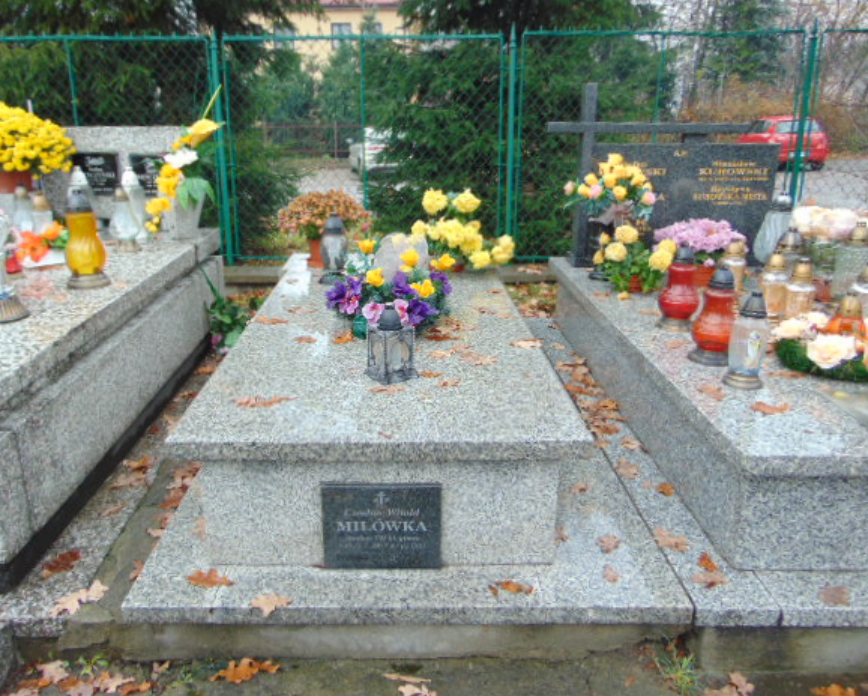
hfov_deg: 63.9
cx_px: 398
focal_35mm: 27
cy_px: 344
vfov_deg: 53.2
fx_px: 694
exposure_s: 1/100
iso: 80
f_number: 3
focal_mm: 4.5
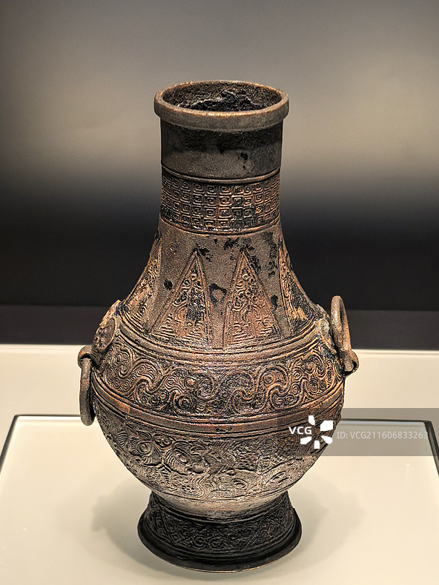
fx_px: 1303
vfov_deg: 25.3
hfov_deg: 19.1
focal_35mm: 77
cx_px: 220
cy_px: 293
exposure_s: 1/33.7
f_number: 2
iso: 400
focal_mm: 6.98
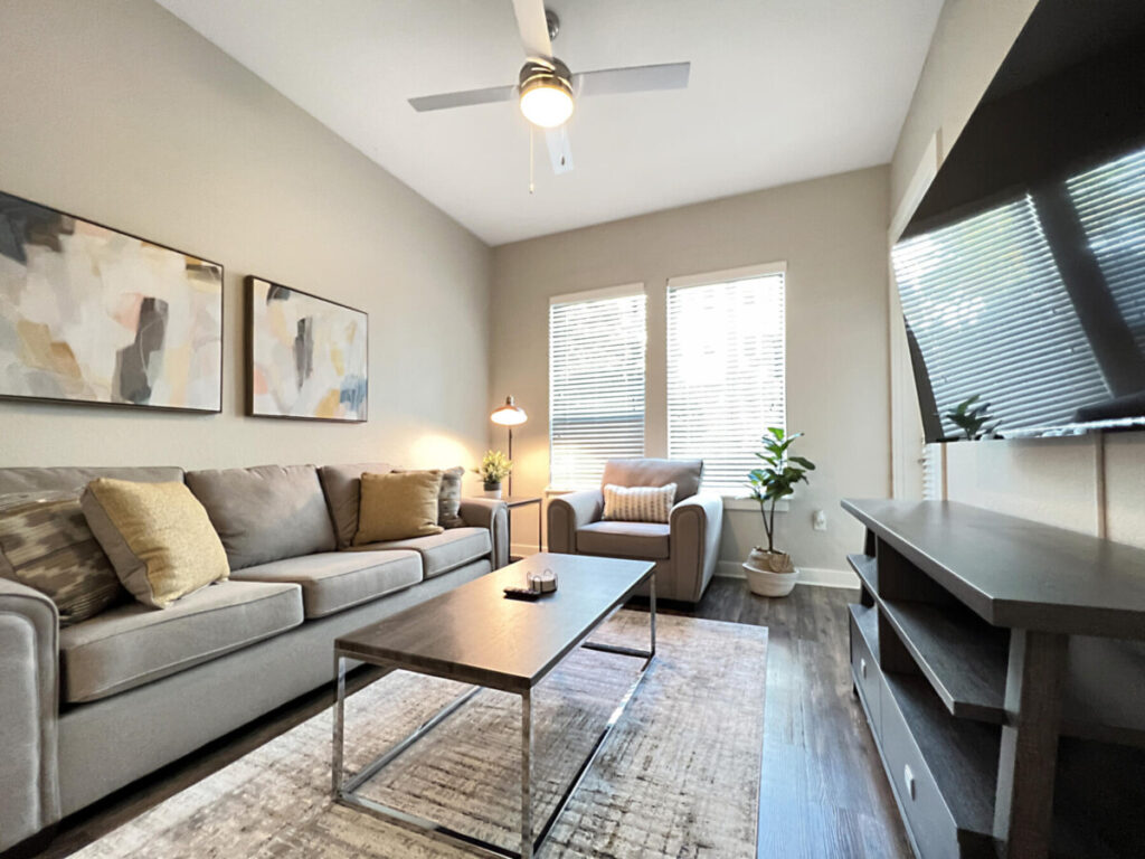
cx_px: 572
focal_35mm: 13
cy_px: 430
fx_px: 430
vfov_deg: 89.9
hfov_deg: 106.2
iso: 400
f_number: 1.8
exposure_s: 1/60
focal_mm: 1.57
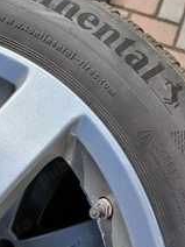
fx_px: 349
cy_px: 87
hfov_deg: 29.6
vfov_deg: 38.6
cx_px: 116
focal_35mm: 49
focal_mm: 3.98
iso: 20
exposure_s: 1/507
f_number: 1.8
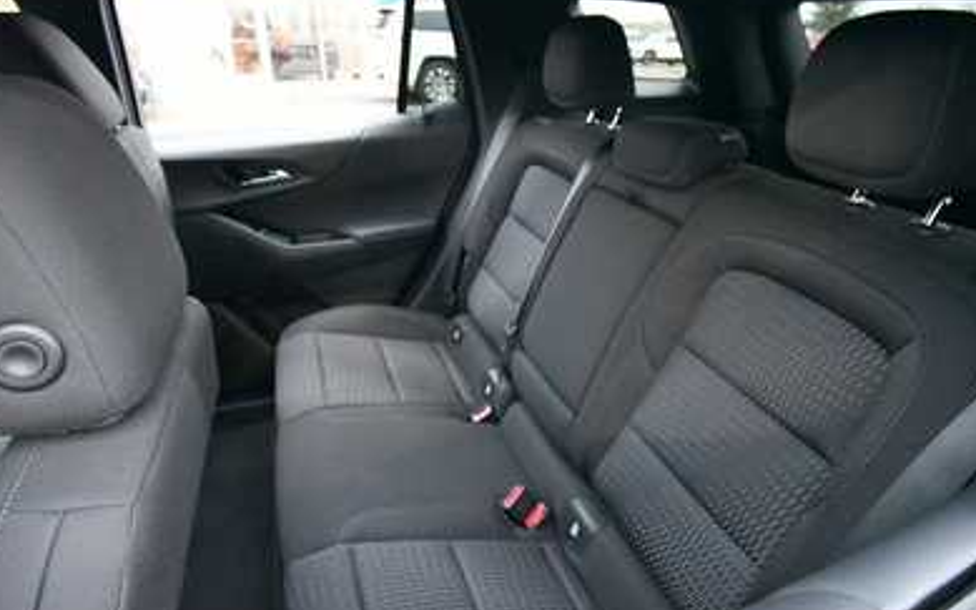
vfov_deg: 55.0
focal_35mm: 22
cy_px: 300
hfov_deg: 79.7
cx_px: 484
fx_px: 585
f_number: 5
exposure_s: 1/50
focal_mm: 14
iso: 12800
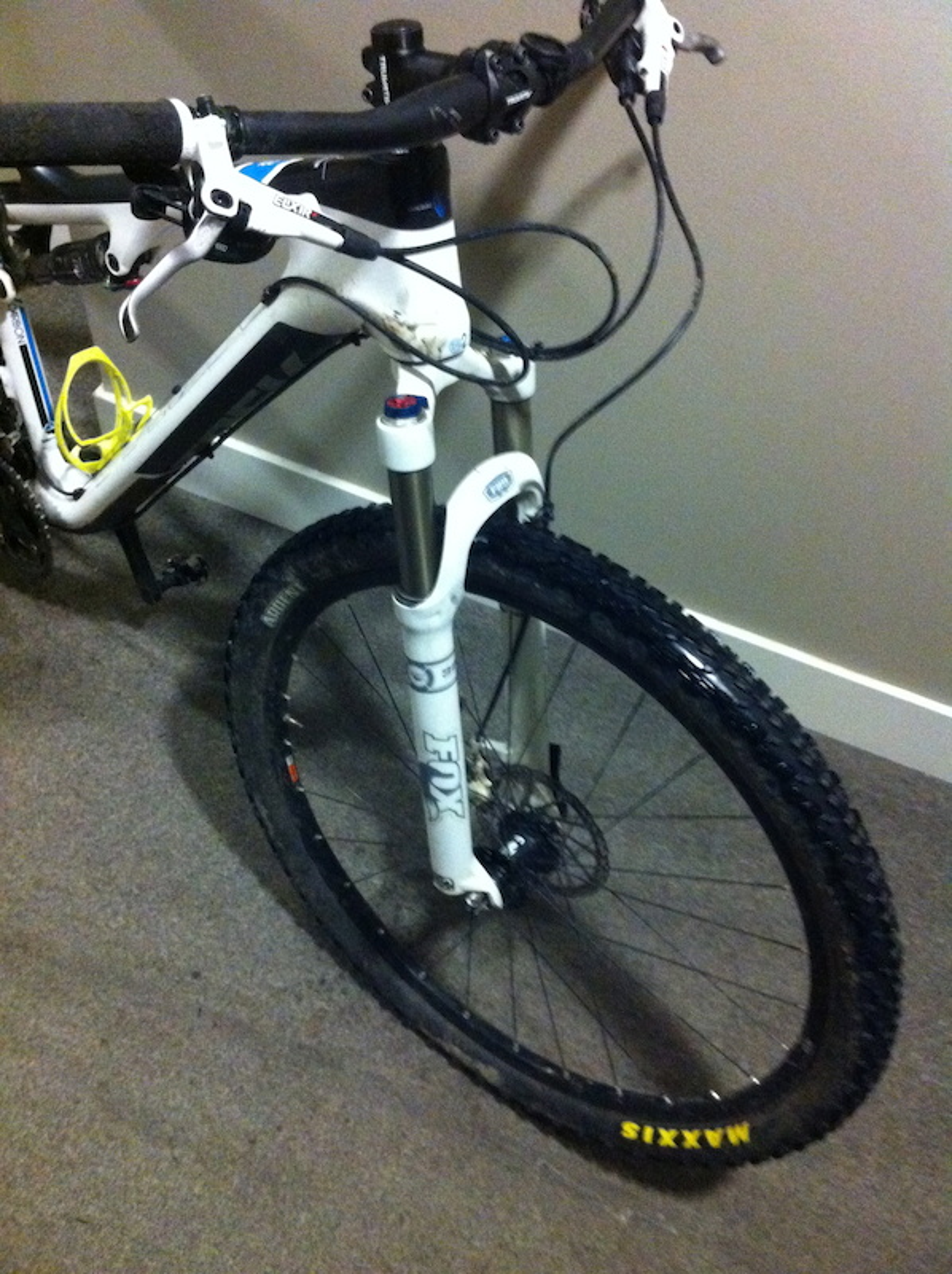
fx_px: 1286
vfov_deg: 52.7
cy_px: 637
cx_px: 476
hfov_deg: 40.6
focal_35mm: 35
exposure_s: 1/17
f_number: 2.8
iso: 1000
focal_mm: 3.85
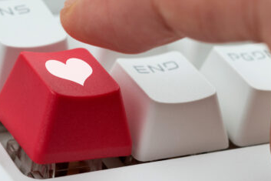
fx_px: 1023
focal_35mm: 136
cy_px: 107
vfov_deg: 10.1
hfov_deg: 14.8
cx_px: -4
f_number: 13
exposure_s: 1/125
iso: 100
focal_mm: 60
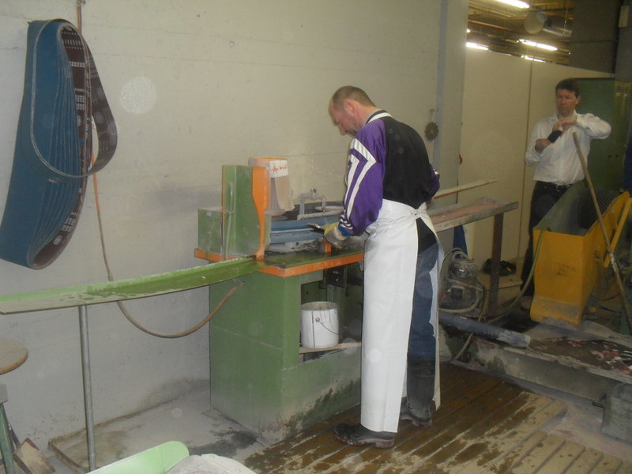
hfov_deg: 52.6
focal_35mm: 35
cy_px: 237
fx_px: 639
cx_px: 316
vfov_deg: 40.7
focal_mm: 6.3
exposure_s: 1/45
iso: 200
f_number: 3.2
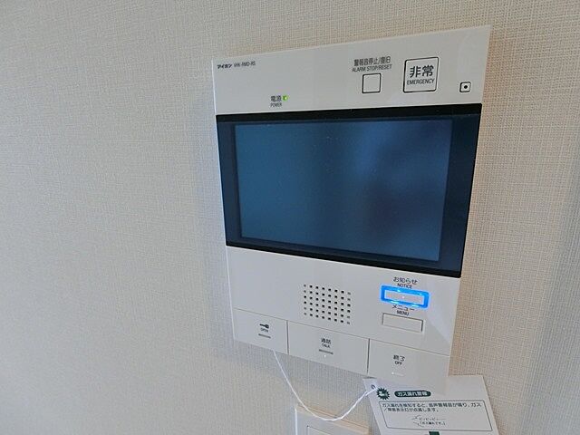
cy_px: 218
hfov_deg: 84.7
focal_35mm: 19
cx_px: 290
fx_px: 318
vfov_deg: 68.7
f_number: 2.7
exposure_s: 1/125
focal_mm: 4.06
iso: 320
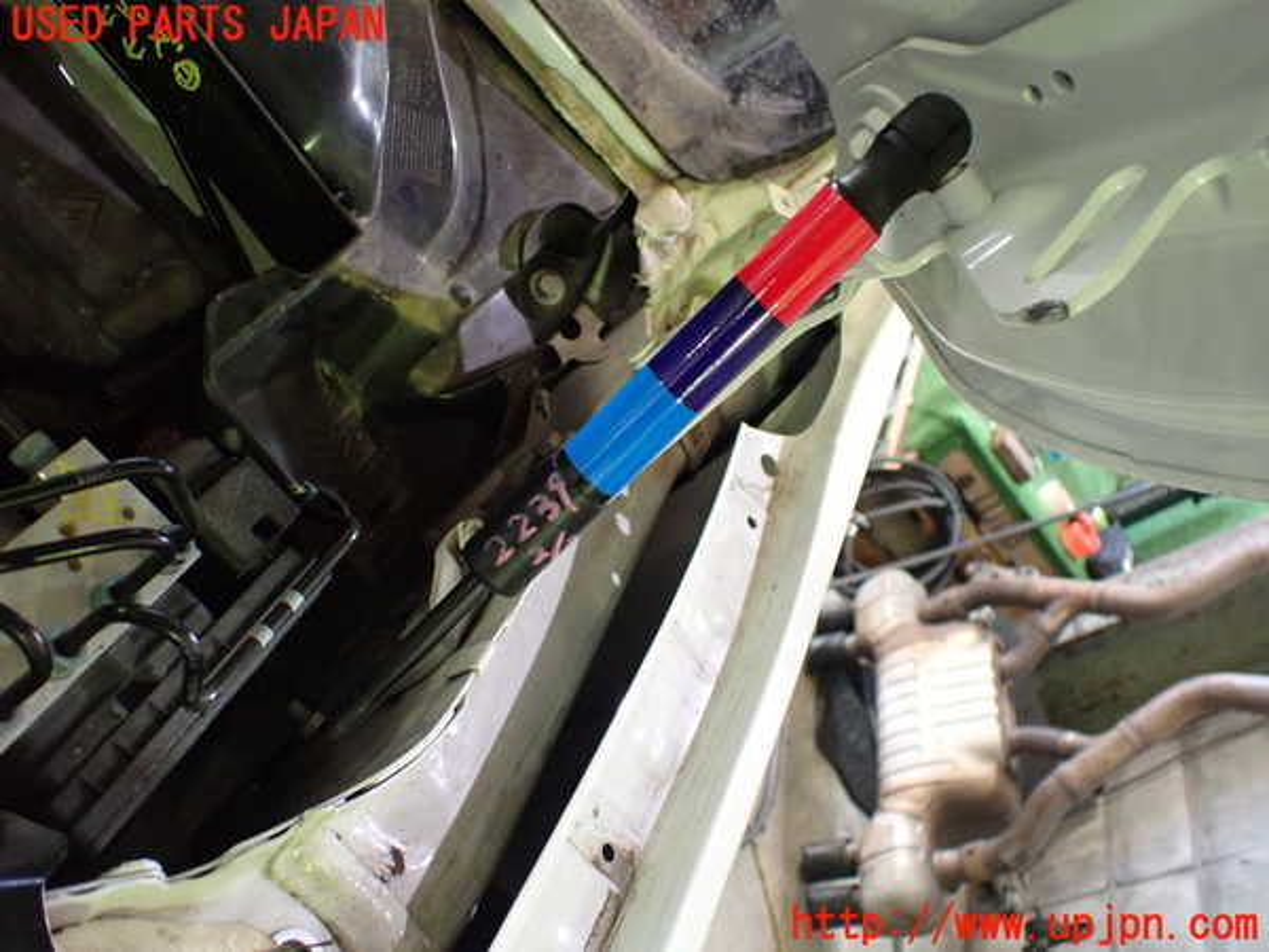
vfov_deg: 46.8
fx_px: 1100
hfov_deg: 60.0
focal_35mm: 30
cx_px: 634
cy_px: 476
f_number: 2.3
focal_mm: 5.4
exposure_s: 1/50
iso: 800
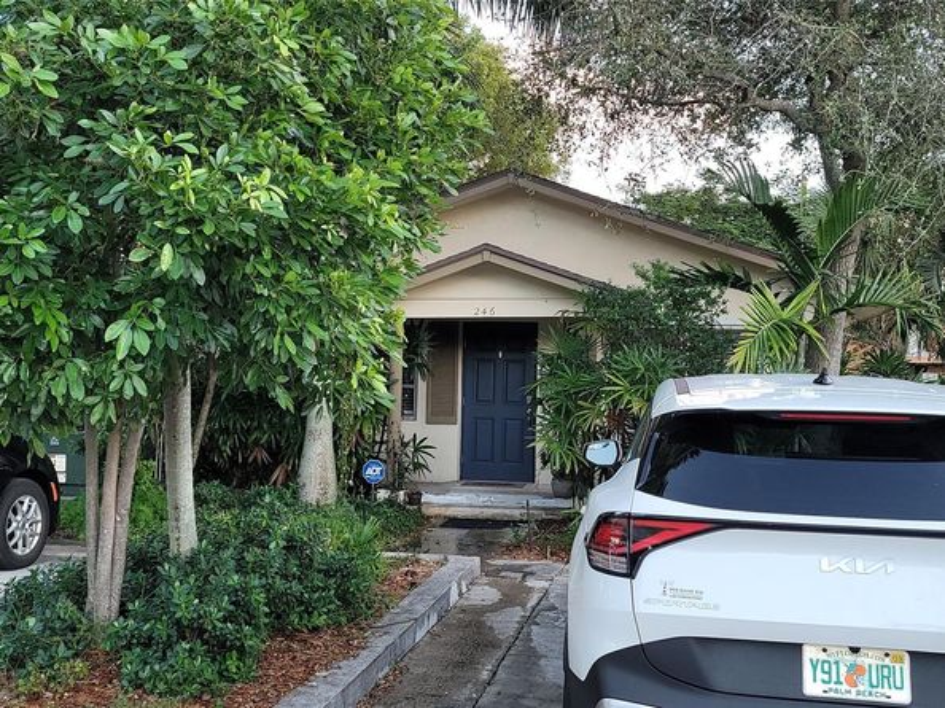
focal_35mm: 25
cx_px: 472
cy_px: 354
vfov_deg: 54.8
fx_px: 682
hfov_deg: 69.4
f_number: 1.8
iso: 80
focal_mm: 7
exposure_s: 1/60
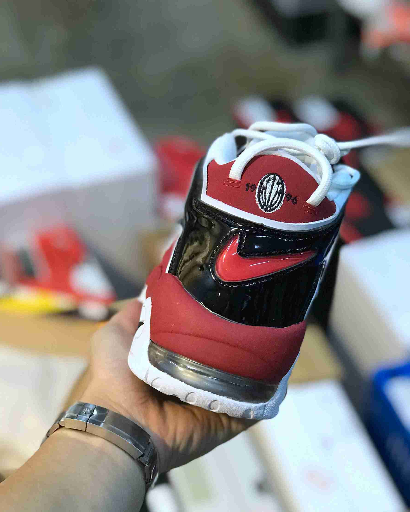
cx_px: 205
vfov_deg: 31.4
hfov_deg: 25.4
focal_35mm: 60
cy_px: 271
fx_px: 910
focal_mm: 6.6
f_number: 2.8
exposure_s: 1/50
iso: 200
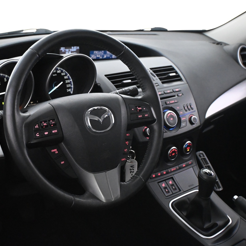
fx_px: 370
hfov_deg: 36.7
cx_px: 102
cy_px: 123
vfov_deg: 36.8
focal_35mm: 46
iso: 7200
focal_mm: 24
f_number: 4.2
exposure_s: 1/60
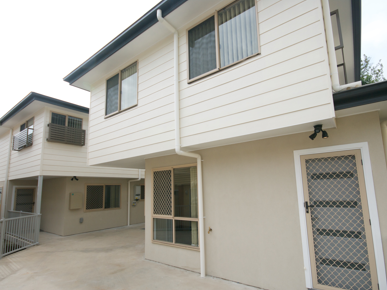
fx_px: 201
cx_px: 196
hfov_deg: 87.7
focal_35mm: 18
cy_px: 160
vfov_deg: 71.4
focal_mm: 10
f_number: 6.7
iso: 400
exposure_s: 1/350
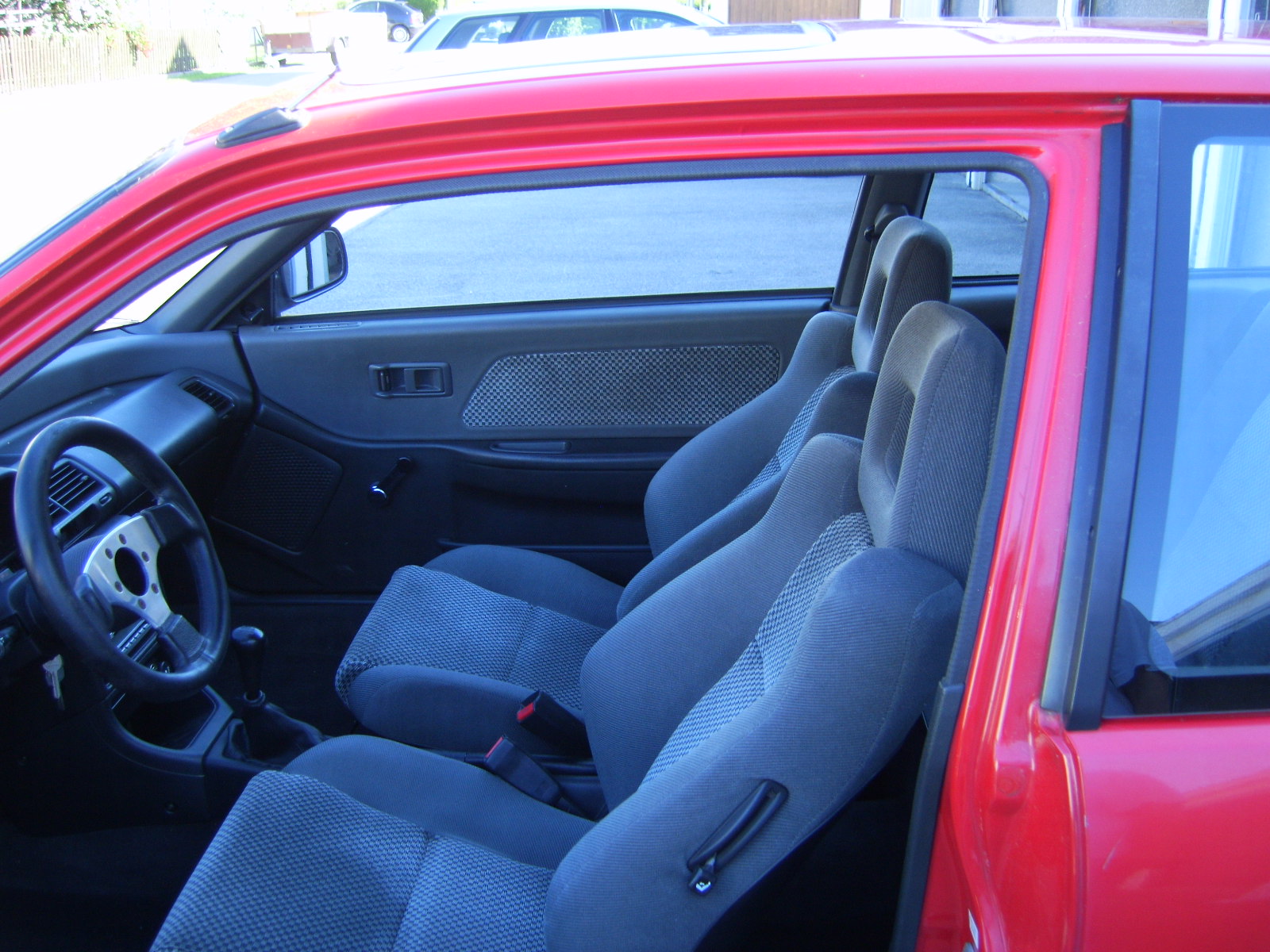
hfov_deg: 49.0
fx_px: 1394
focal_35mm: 38
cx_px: 635
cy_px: 476
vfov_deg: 37.7
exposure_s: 1/80
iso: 50
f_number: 2.8
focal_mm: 7.8
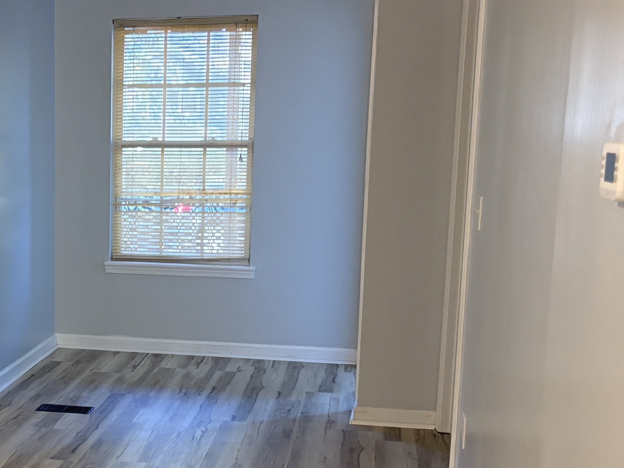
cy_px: 332
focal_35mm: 59
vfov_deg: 24.6
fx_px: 1063
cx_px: 59
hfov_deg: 31.2
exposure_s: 1/60
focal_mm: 5.96
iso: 320
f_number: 1.6
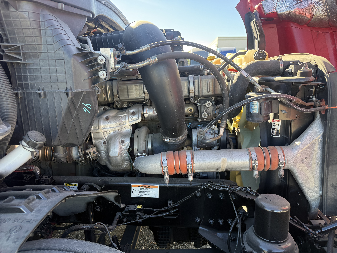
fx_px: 234
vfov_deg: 56.8
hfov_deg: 71.6
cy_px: 126
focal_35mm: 24
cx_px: 168
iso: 100
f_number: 1.78
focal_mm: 6.76
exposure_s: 1/308
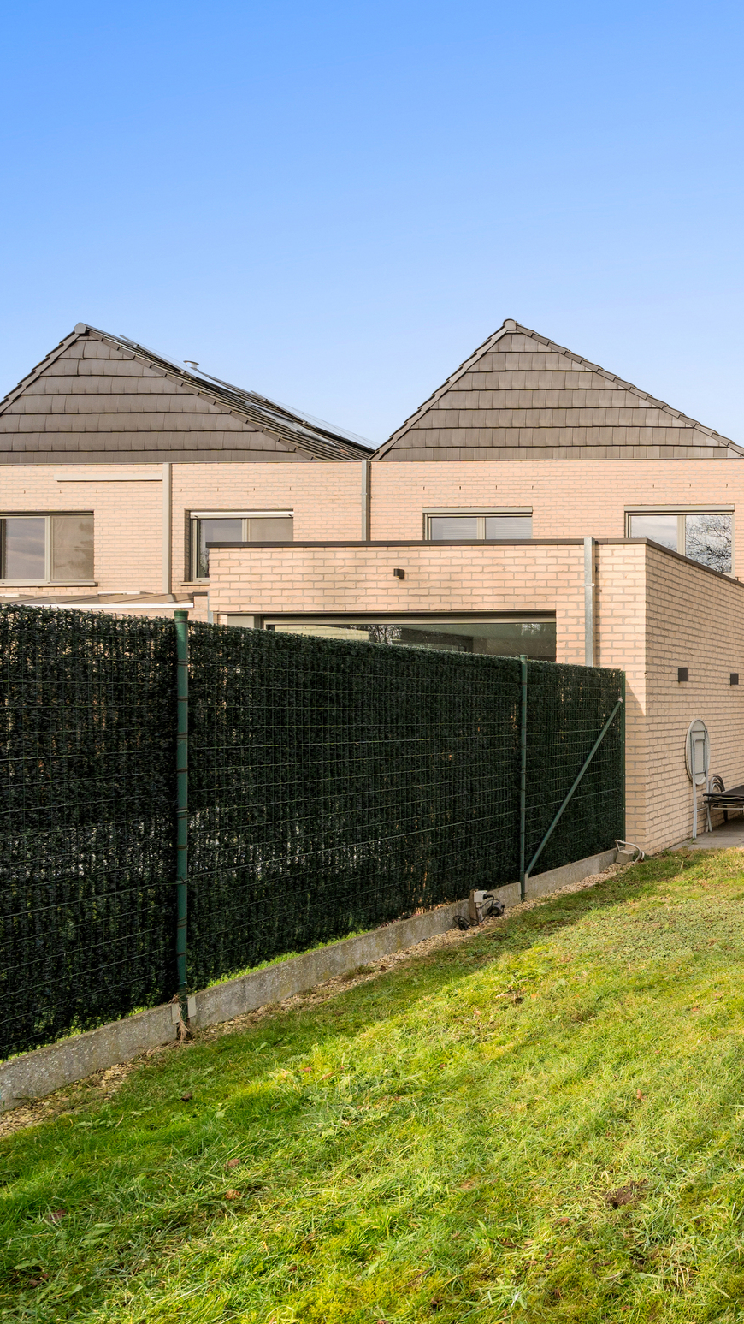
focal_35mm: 26
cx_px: 996
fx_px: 912
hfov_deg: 32.1
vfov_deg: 71.9
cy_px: 683
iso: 250
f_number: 9
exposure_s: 1/250
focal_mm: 16
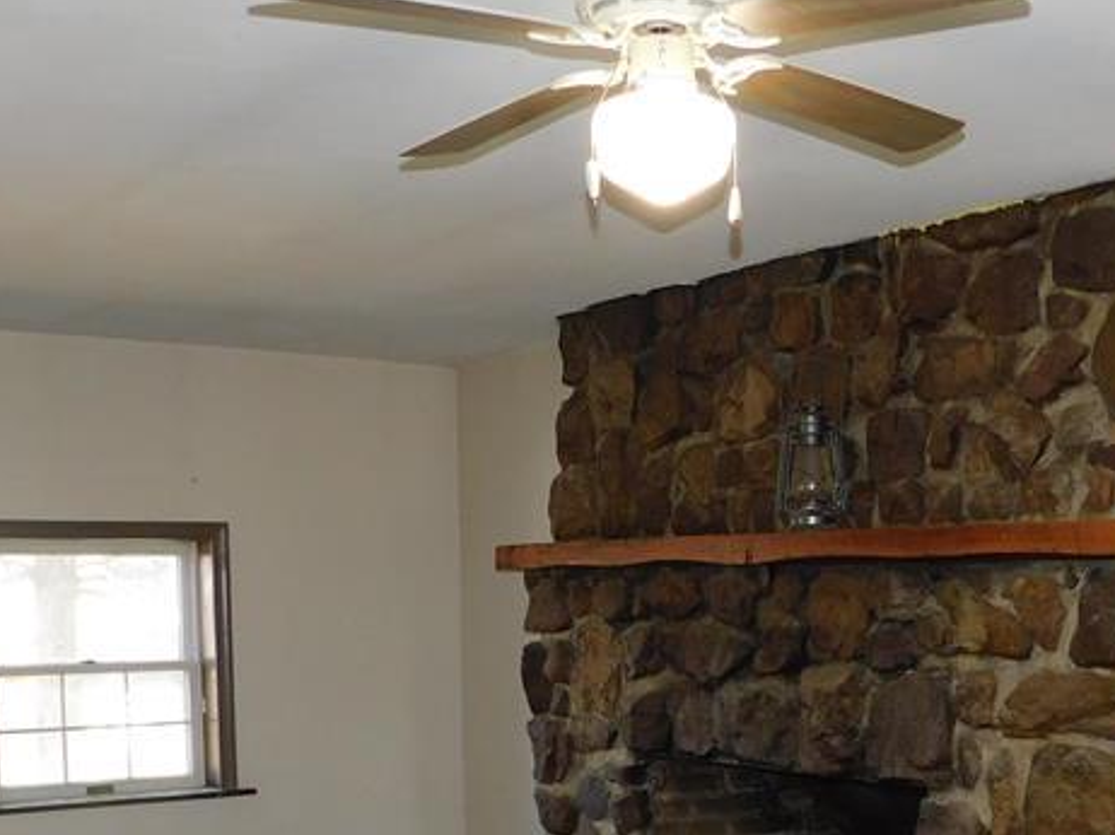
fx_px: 1642
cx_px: 685
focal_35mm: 51
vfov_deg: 27.5
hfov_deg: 37.3
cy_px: 760
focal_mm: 4
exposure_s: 1/30
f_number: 3
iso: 200
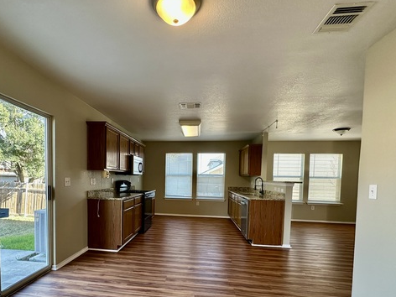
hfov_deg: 84.0
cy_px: 190
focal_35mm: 19
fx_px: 217
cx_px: 167
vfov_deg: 67.3
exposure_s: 1/99
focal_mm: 2.22
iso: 200
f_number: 2.2
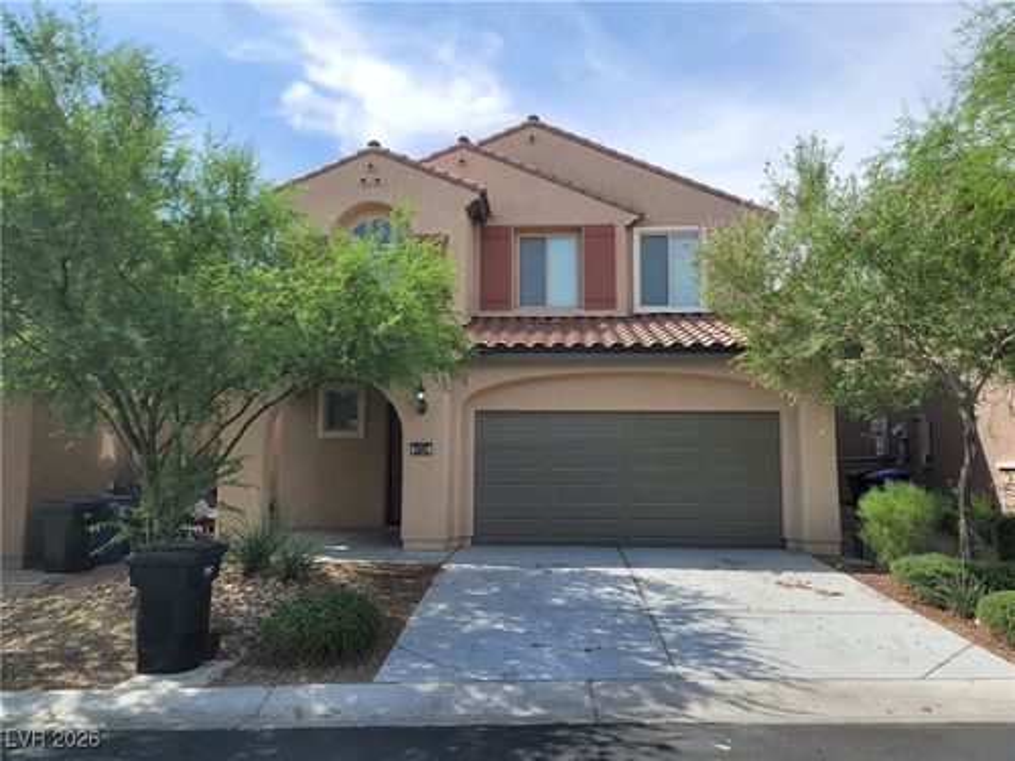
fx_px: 733
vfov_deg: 54.9
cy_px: 380
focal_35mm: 25
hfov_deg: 69.4
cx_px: 508
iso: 20
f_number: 1.8
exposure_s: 1/701
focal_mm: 7
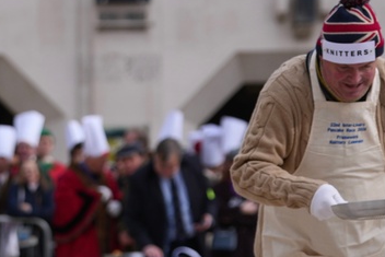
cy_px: 237
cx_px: -30
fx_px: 3049
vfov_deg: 4.8
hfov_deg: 7.2
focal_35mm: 285
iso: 100
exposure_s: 1/1250
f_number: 3.2
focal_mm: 98
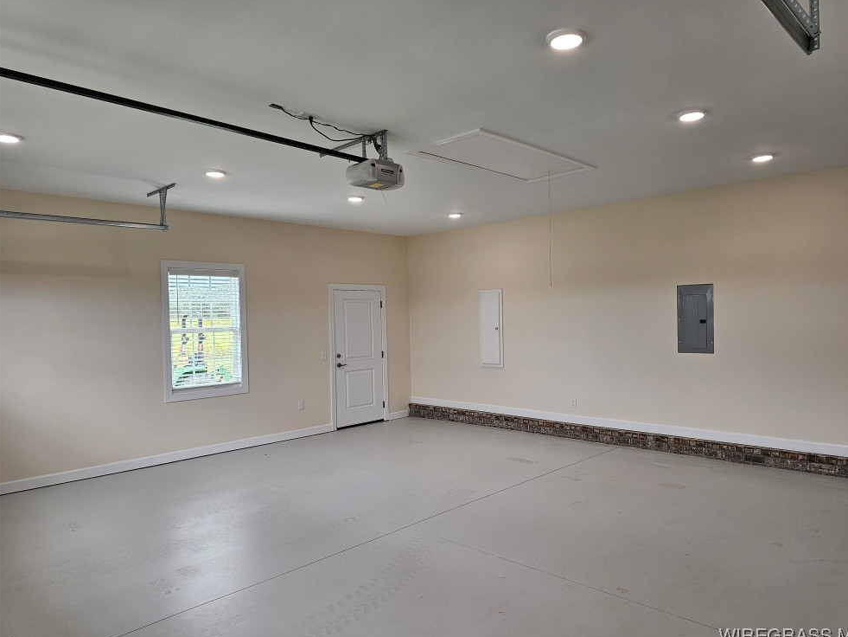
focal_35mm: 24
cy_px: 323
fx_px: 588
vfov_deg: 56.8
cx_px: 437
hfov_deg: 71.6
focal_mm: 6.3
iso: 50
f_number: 1.7
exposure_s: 1/120
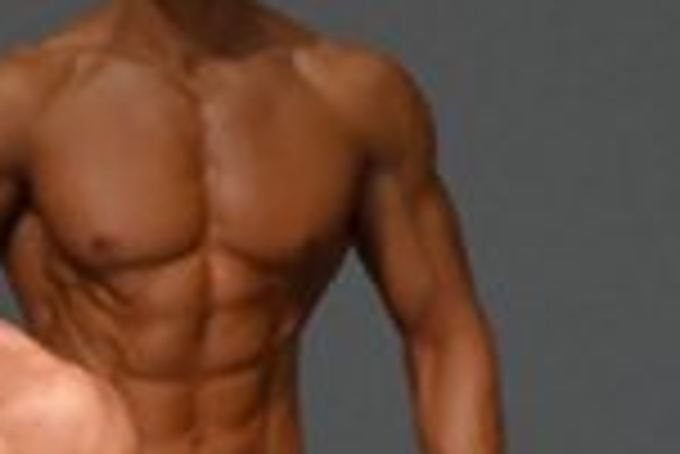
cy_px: 939
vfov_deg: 0.8
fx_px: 33427
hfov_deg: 1.2
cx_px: -88
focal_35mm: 1768
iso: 5000
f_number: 5.6
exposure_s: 1/400
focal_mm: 230
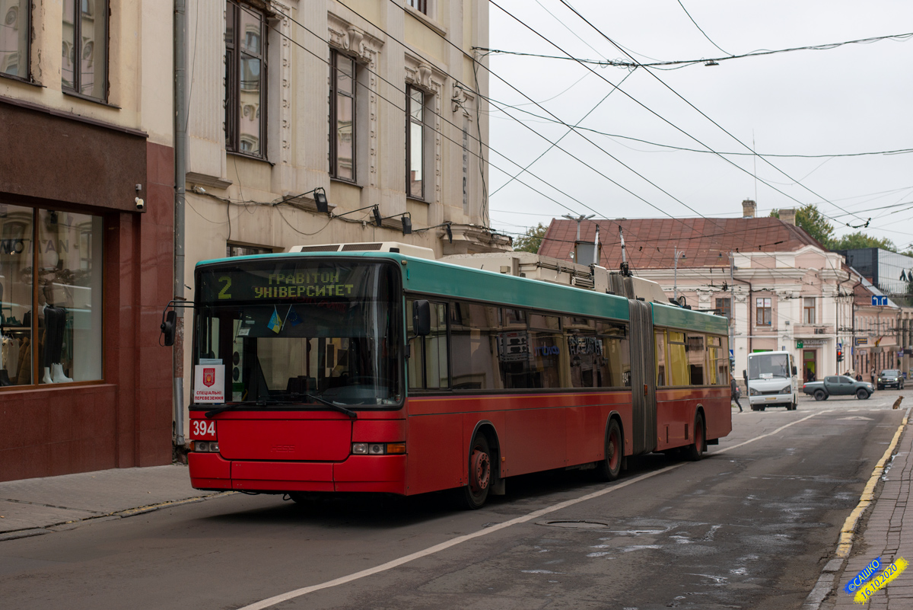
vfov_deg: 27.0
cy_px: 305
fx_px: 1268
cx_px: 456
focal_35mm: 50
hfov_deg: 39.6
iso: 200
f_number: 4
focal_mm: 50
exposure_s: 1/640
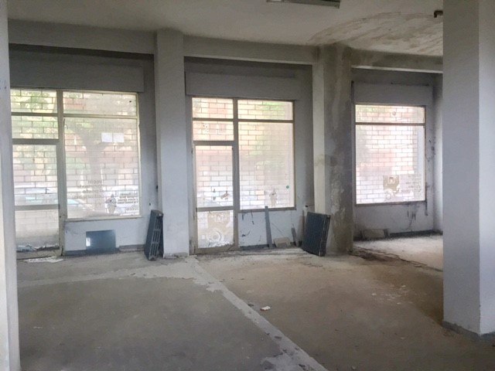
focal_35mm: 29
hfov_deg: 61.7
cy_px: 186
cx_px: 248
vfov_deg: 48.2
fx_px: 415
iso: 32
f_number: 2.2
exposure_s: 1/33
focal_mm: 4.15
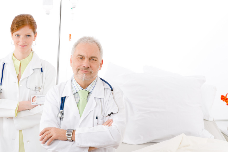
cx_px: 107
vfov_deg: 14.1
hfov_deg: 21.0
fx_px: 614
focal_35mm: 97
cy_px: 77
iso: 100
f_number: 8
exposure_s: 1/200
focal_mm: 85
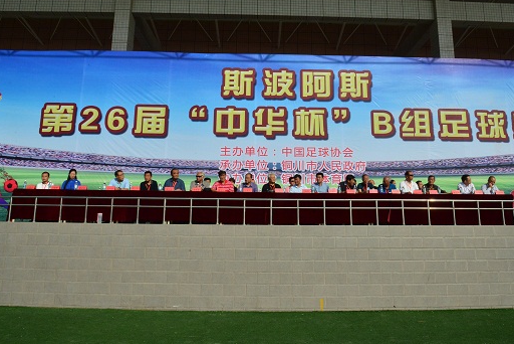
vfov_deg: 43.4
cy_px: 135
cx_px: 279
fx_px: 429
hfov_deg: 61.8
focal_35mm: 30
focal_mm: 24
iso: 1600
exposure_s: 1/1250
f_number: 22
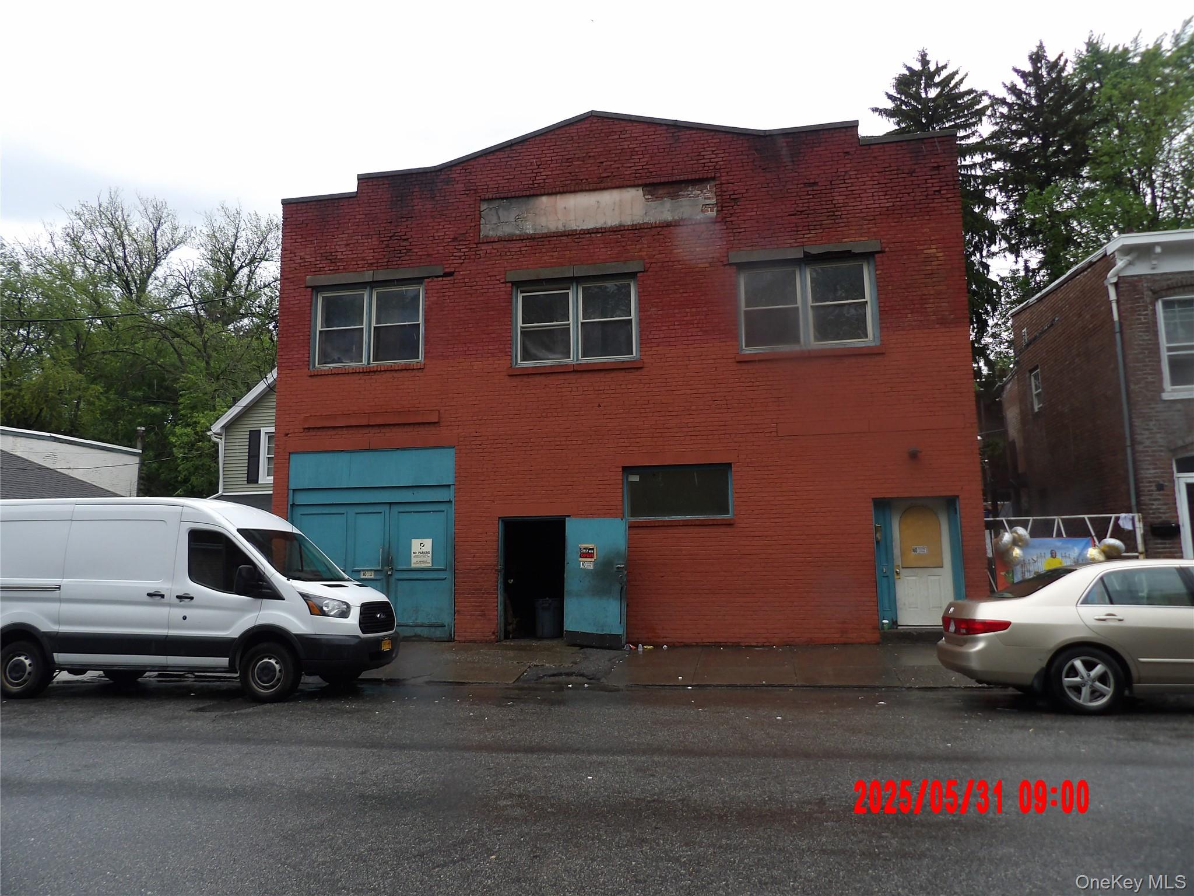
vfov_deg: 56.8
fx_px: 828
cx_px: 597
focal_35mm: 24
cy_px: 448
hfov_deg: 71.6
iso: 100
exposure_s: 1/340
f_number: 3.2
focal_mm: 4.3
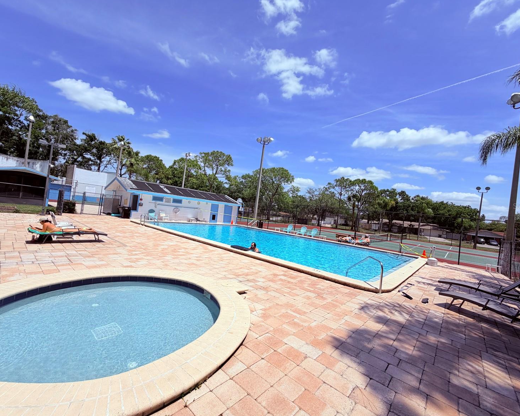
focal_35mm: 15
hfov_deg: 96.8
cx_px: 261
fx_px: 231
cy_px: 206
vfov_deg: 84.0
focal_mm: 2.22
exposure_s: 1/1745
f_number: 2.2
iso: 20
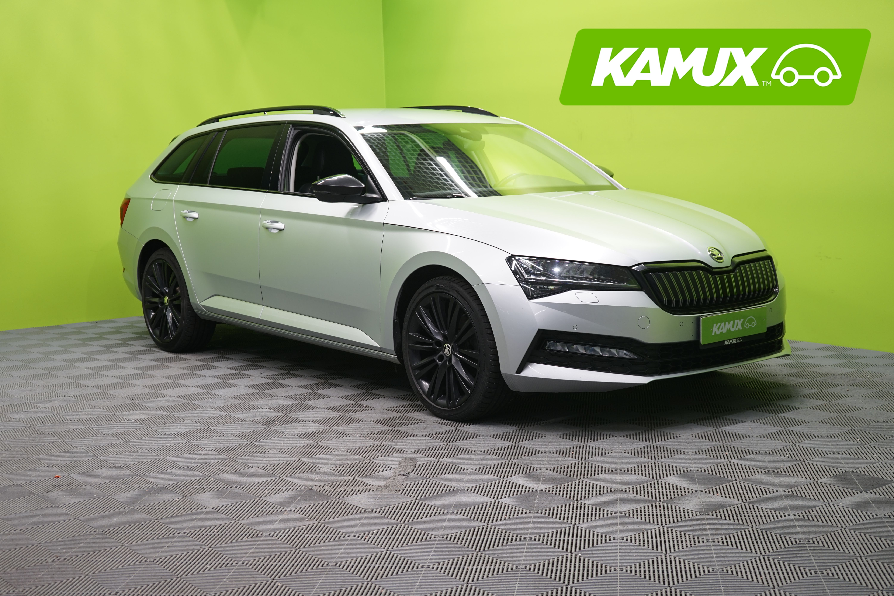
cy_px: 298
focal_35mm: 48
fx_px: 1192
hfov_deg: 41.1
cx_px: 447
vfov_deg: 28.1
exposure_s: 1/6
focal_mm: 48
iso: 250
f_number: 5
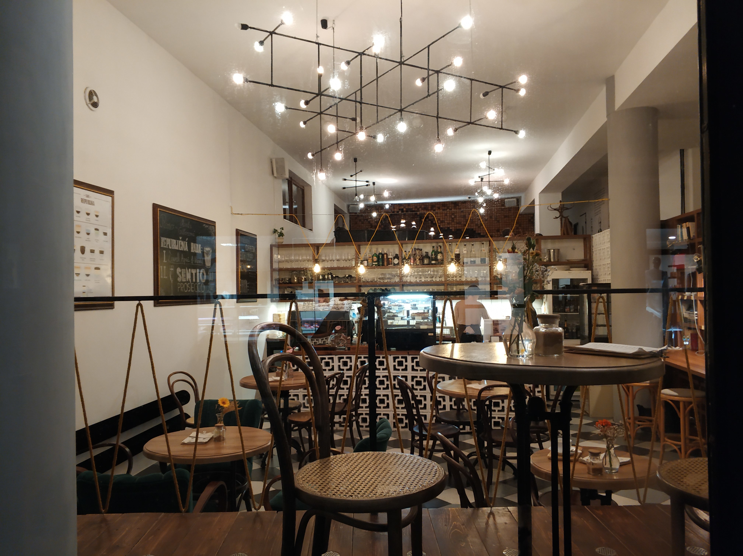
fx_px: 579
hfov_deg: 65.4
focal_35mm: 27
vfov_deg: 51.3
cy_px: 278
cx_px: 372
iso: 826
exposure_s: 1/14
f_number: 1.8
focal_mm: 3.82
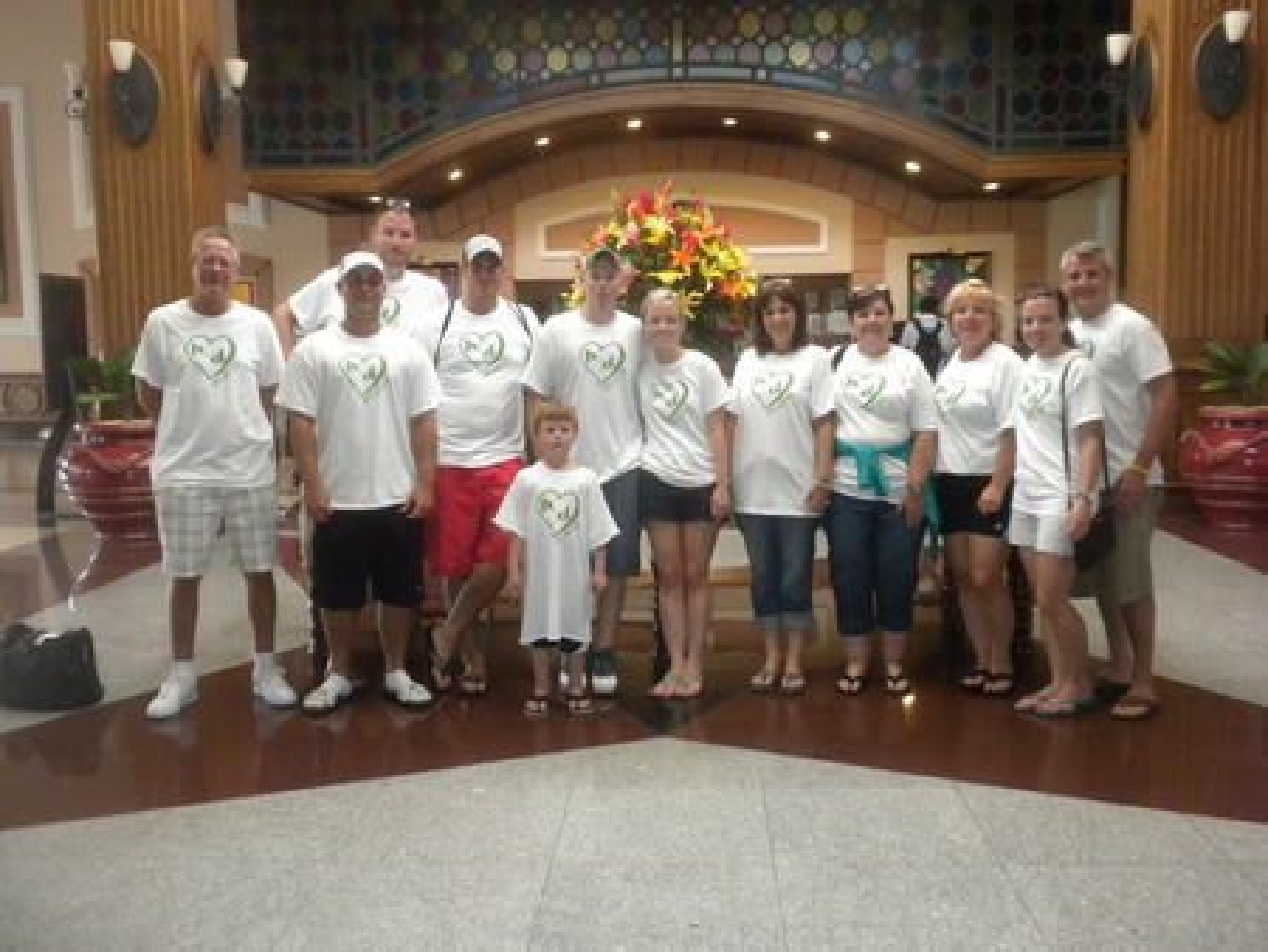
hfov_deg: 50.1
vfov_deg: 38.7
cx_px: 634
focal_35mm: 37
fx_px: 1356
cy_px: 476
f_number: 3.5
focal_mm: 6.6
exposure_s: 1/39.5
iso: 400
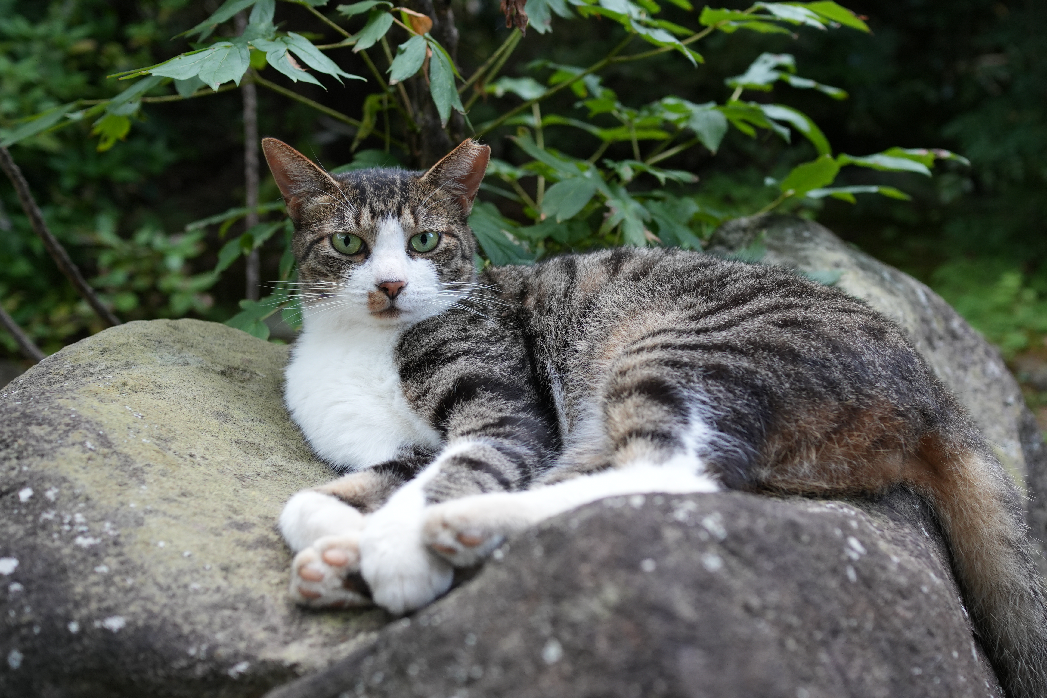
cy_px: 343
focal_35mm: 40
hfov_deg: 48.4
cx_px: 559
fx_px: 1163
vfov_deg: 33.4
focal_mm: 24
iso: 400
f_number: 2.8
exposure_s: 1/60
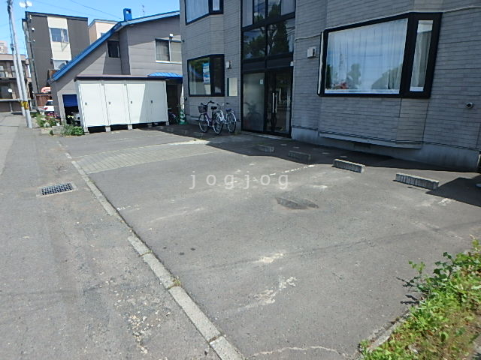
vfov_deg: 63.4
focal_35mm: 21
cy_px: 180
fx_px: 292
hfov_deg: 79.0
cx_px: 240
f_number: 3.5
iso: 125
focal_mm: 3.7
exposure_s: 1/640
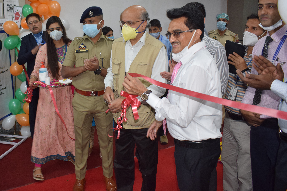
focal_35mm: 27
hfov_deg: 67.4
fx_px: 215
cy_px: 96
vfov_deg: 47.9
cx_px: 144
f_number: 4.5
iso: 800
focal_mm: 18
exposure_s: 1/80
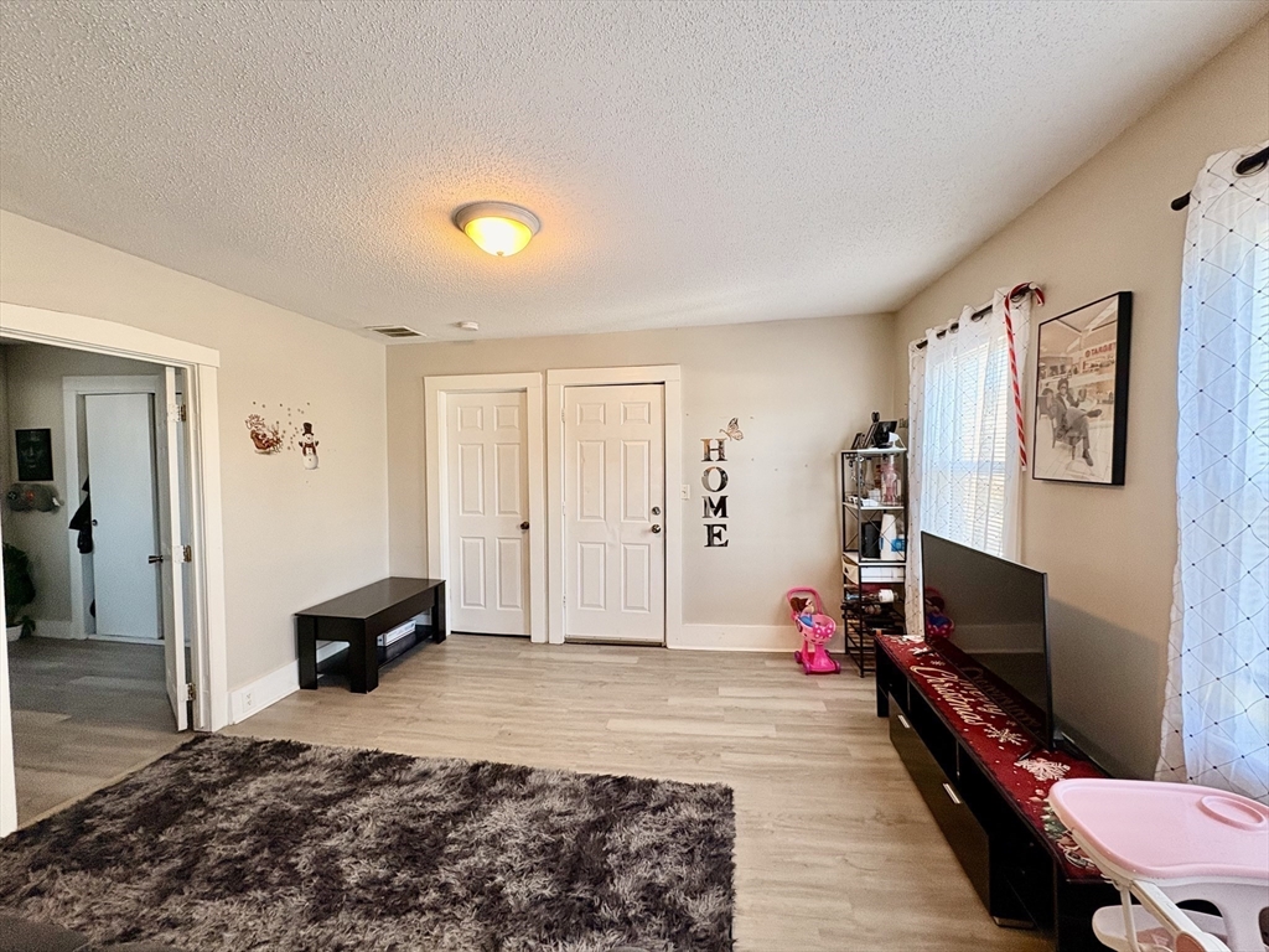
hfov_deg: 102.1
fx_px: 513
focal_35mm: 14
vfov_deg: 85.7
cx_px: 634
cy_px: 476
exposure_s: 1/60
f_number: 2.2
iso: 200
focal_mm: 2.22
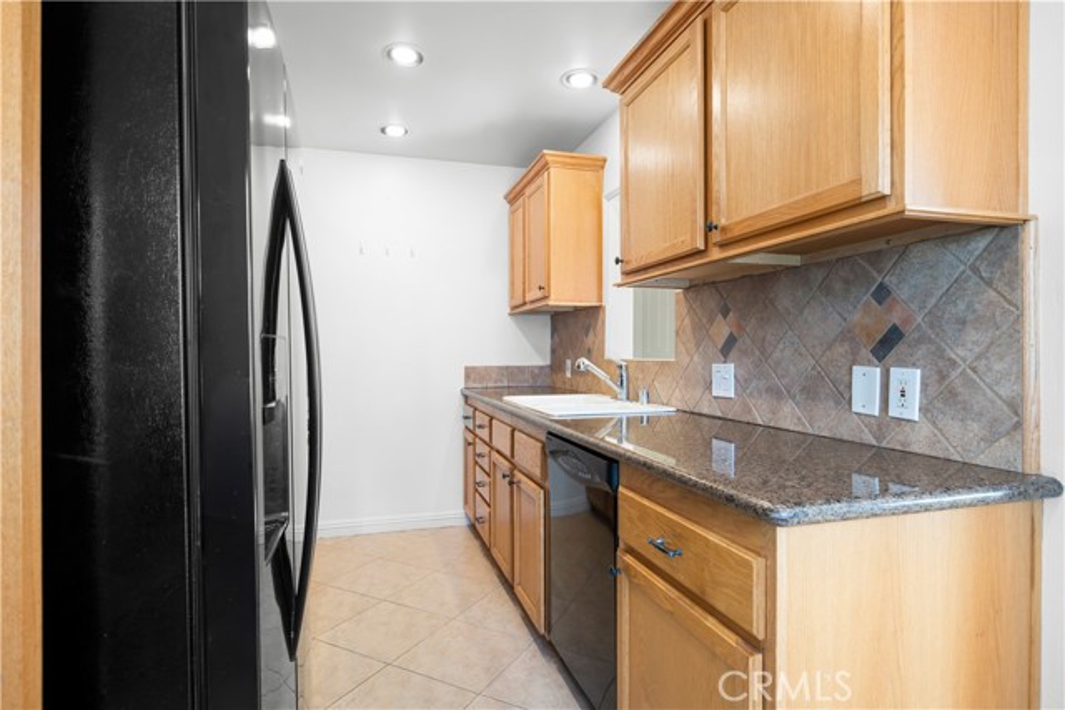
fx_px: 562
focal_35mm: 19
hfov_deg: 86.9
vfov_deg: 64.6
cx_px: 532
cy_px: 355
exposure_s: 1/2
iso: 125
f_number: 8
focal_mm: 19
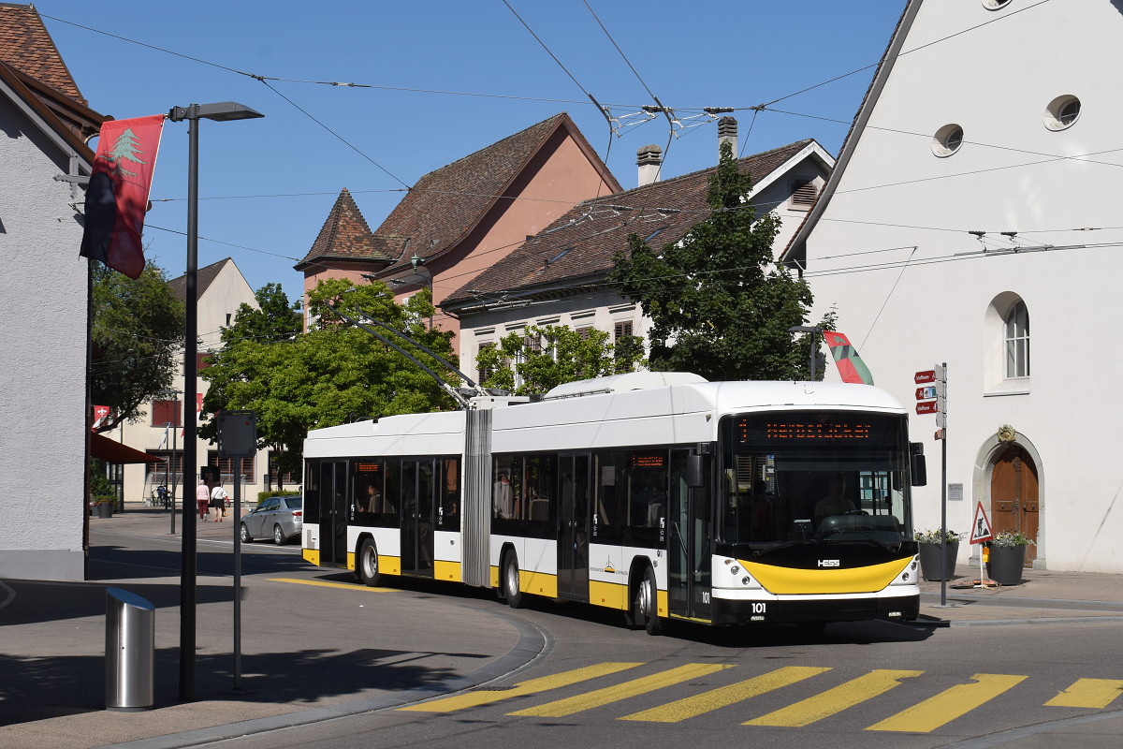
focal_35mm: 57
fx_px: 1778
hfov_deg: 35.1
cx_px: 562
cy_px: 374
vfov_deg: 23.8
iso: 320
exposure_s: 1/640
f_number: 13
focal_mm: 38
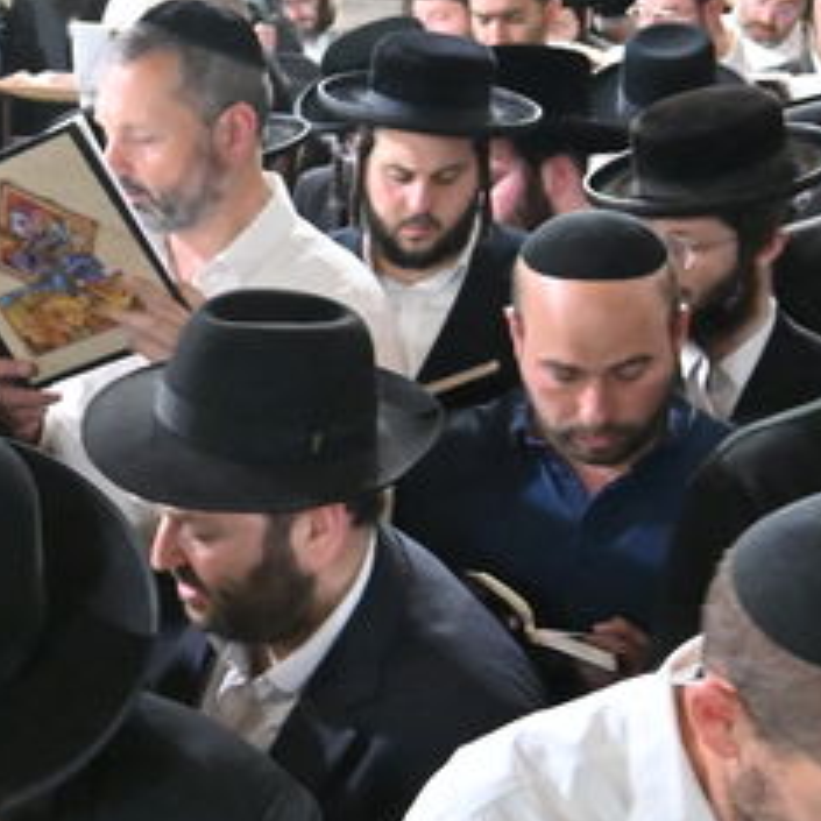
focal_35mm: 71
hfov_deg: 23.0
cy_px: 334
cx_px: -59
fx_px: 1905
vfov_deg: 24.3
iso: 3200
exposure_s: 1/125
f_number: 4
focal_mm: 14
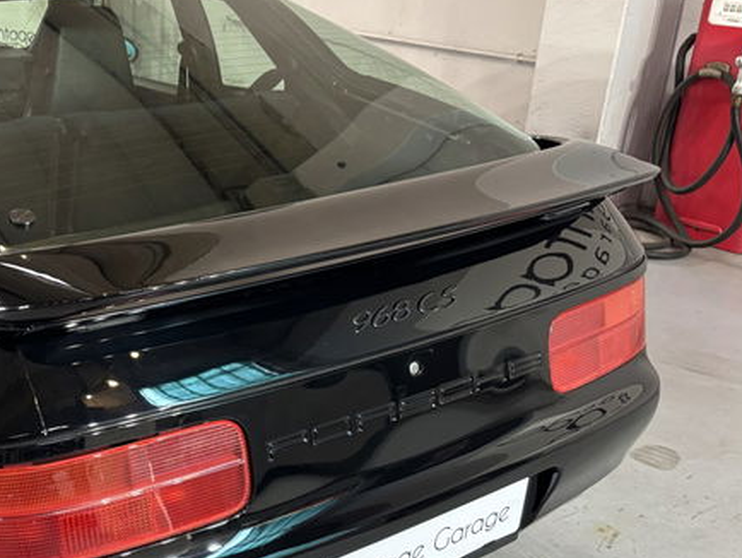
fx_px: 987
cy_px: 349
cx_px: 101
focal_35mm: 46
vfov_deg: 31.4
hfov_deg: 38.9
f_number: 1.6
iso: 320
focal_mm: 5.96
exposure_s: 1/50
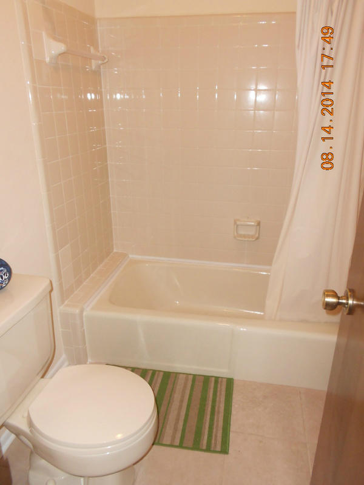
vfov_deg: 67.3
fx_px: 365
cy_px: 242
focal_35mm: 26
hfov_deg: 53.1
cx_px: 182
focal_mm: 4.6
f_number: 3.2
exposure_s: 1/25
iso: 200
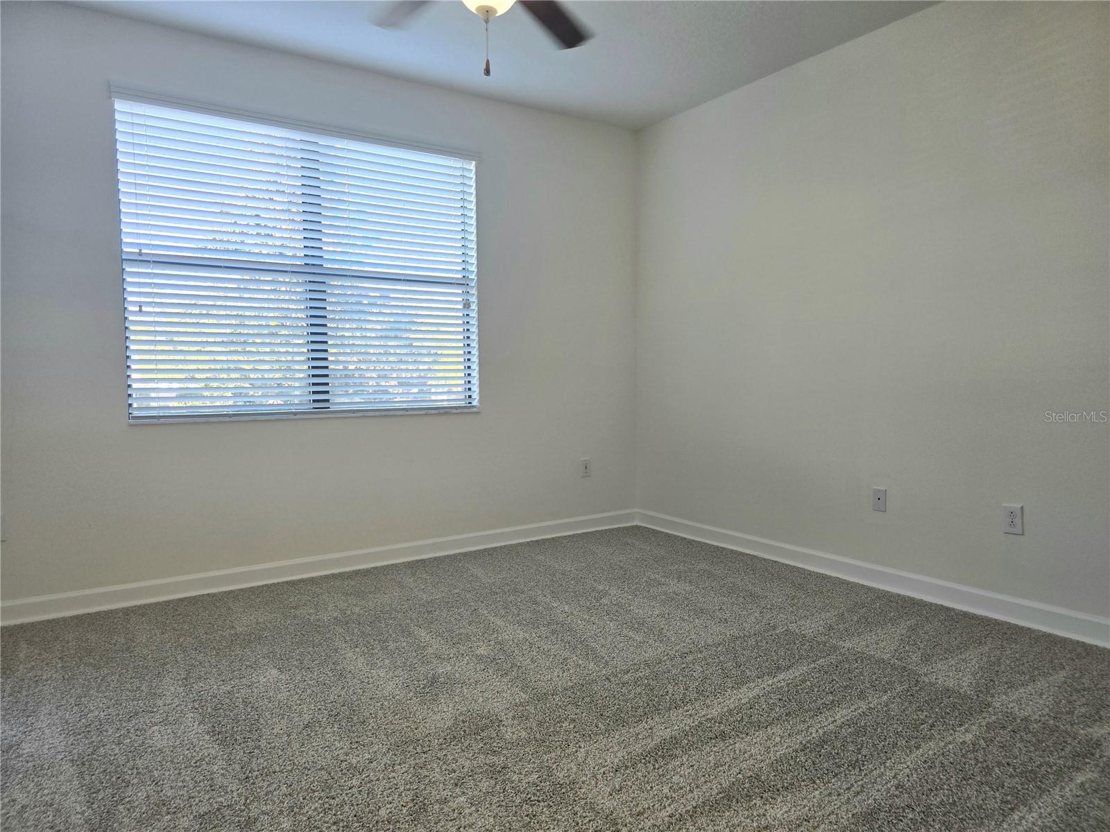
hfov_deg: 73.9
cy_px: 416
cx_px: 555
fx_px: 738
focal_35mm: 23
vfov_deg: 58.9
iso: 80
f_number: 1.7
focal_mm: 6.3
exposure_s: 1/120
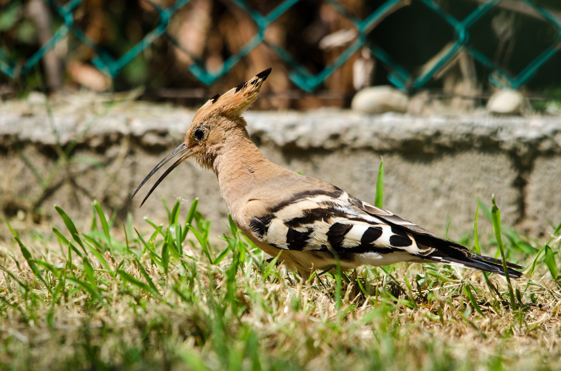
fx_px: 11662
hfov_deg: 2.8
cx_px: 280
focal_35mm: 750
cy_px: 186
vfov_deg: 1.8
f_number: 8
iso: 160
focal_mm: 500
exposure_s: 1/500
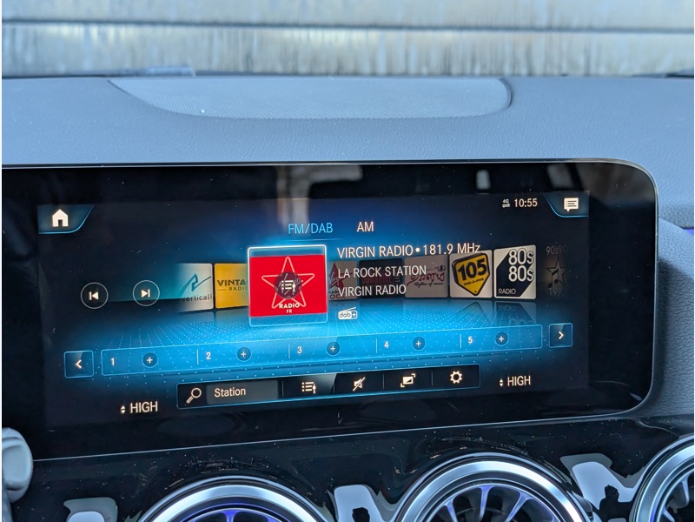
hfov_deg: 38.9
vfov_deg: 29.7
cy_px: 261
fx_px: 984
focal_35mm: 49
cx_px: 348
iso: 175
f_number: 1.68
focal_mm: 6.9
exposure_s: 1/234
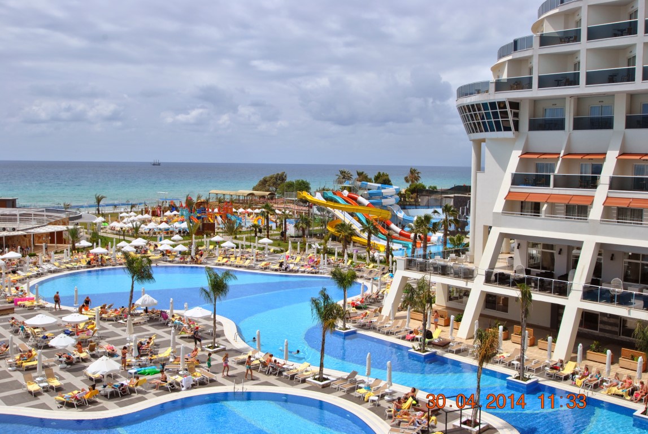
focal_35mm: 36
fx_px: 649
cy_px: 217
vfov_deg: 37.0
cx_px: 324
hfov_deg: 53.1
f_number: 9
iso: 100
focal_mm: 24
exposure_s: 1/320
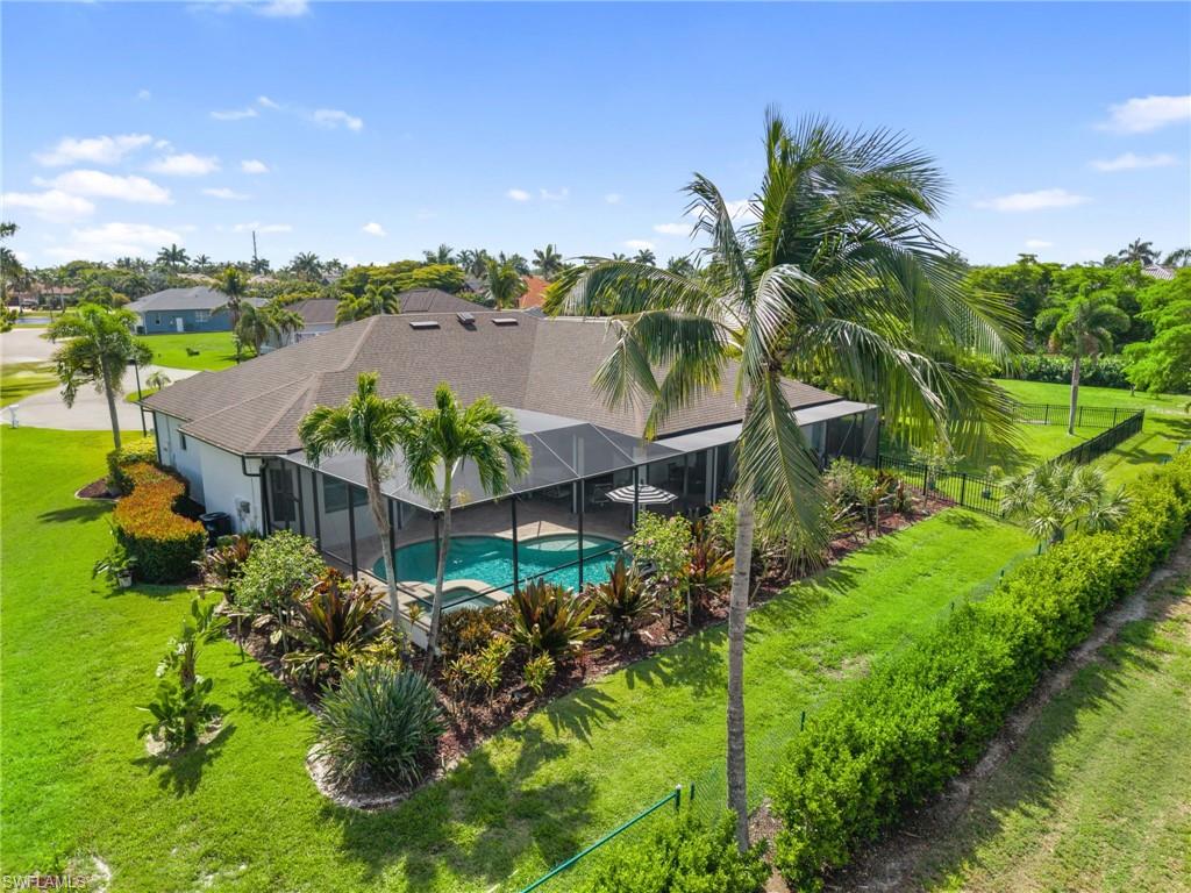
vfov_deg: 56.8
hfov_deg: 71.6
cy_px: 446
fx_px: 826
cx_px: 596
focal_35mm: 24
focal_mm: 8.67
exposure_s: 1/500
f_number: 1.8
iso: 100
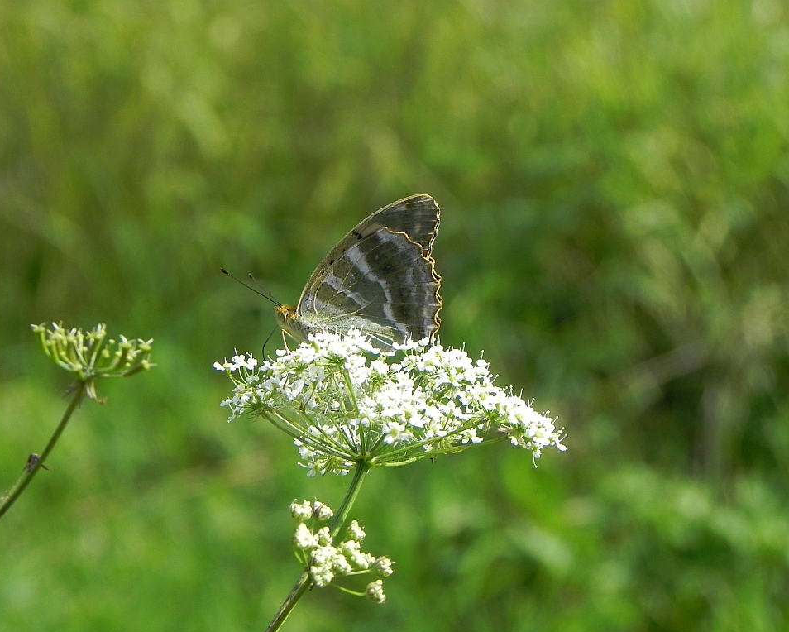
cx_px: 379
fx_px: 5186
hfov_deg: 8.7
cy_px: 317
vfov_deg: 7.0
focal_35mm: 222
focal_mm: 37.7
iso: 160
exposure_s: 1/575
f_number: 5
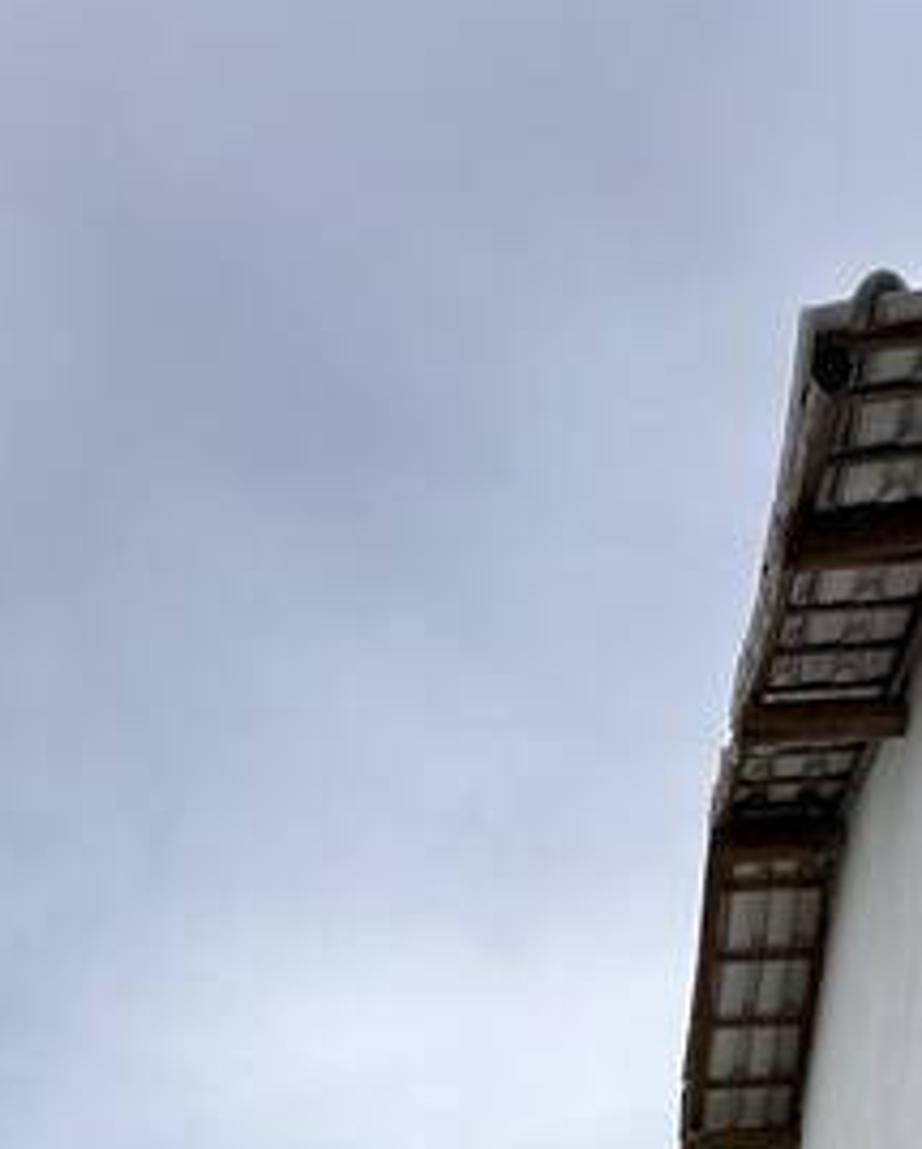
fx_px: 1873
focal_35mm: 55
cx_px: 343
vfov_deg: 20.3
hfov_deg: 27.6
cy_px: 2199
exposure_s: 1/1350
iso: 40
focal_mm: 2.22
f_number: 2.2
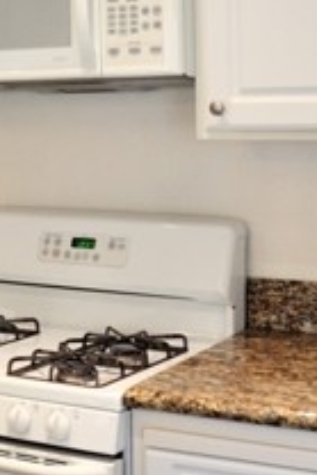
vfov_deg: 24.3
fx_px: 1094
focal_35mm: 83
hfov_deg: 16.3
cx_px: 34
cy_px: 150
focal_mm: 18
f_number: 3.5
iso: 500
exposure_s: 1/125
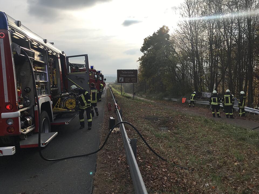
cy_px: 97
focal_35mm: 28
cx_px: 130
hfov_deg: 63.4
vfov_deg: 49.7
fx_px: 209
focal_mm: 3.99
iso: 20
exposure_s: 1/1953
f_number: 1.8
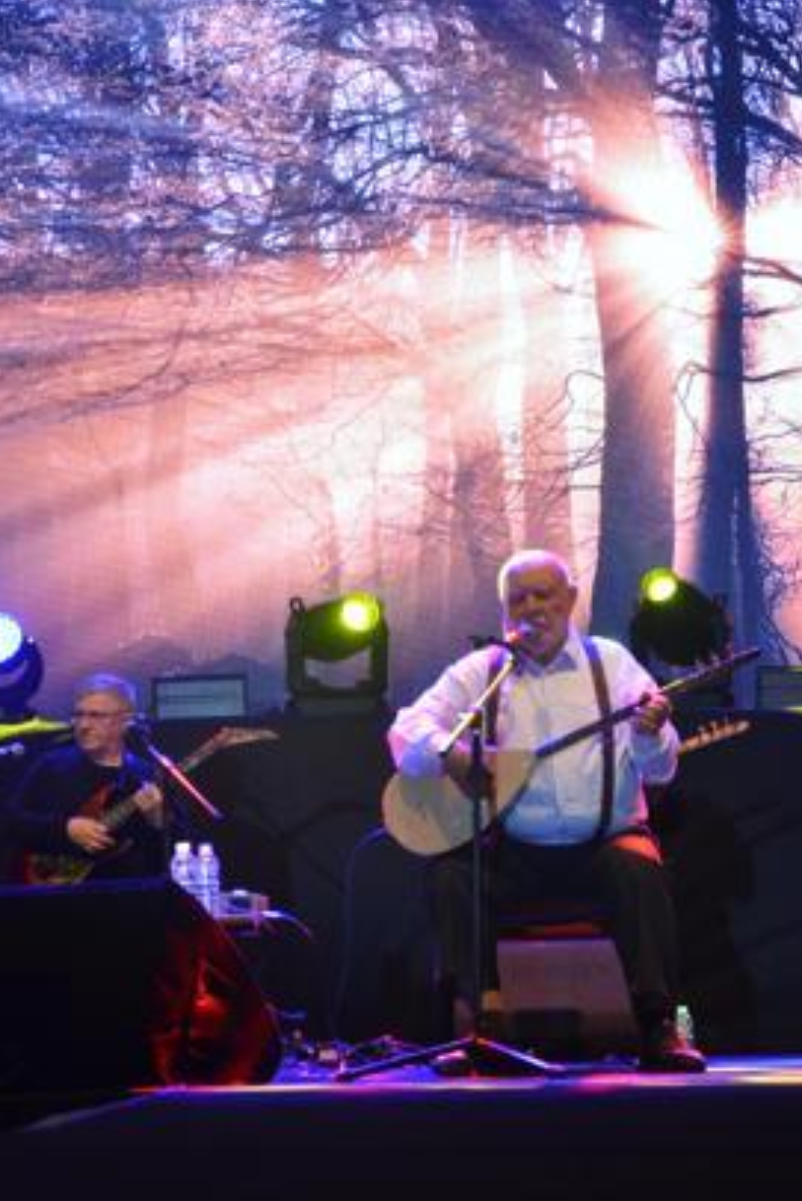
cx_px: 466
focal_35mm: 114
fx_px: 3806
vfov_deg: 17.9
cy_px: 603
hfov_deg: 12.0
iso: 800
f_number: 5
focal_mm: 50
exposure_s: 1/50
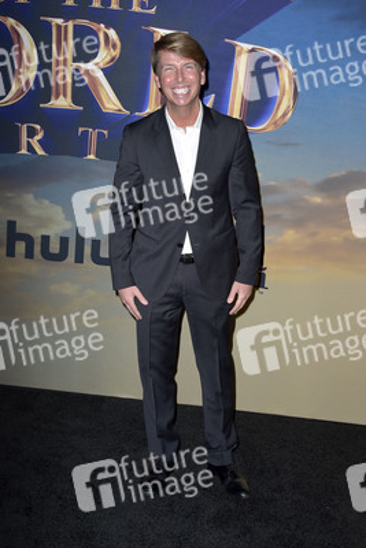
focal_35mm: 42
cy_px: 274
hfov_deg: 31.9
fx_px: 640
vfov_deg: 46.4
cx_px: 183
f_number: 6.3
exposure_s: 1/250
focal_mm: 42
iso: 320
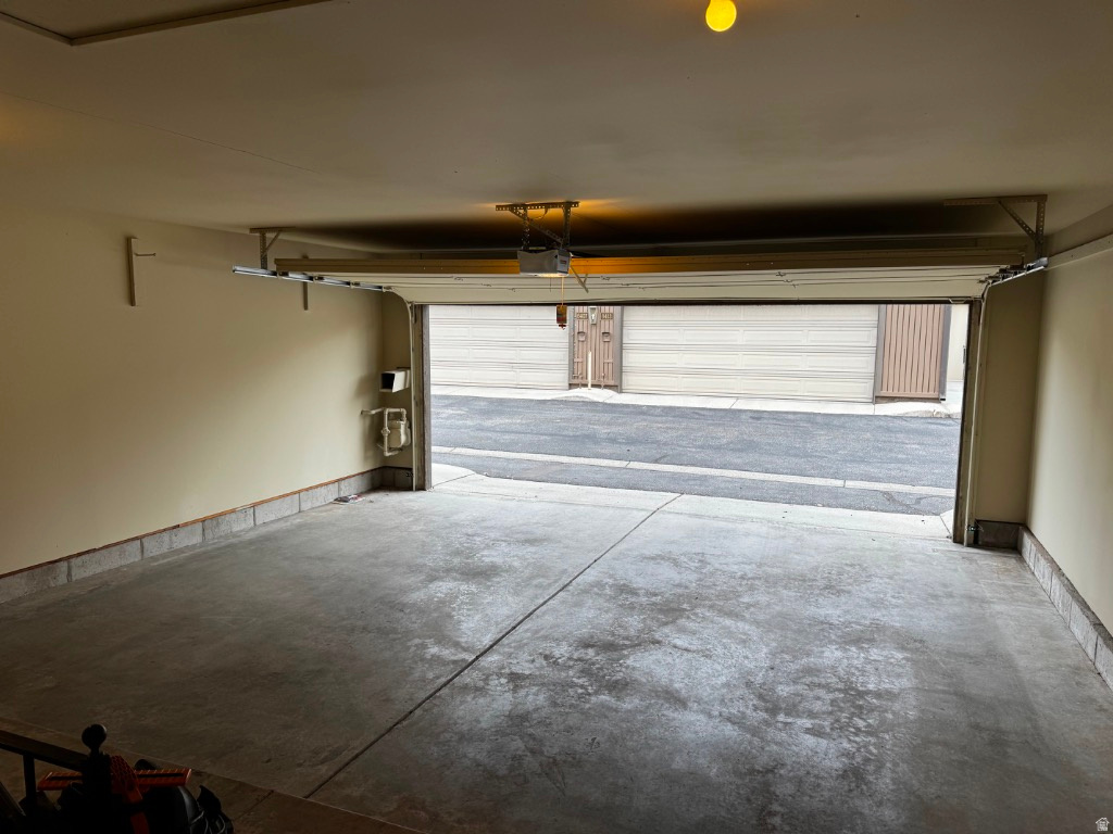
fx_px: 772
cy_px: 417
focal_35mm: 24
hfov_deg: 71.6
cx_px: 556
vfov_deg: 56.8
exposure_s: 1/120
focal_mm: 6.76
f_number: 1.78
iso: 64
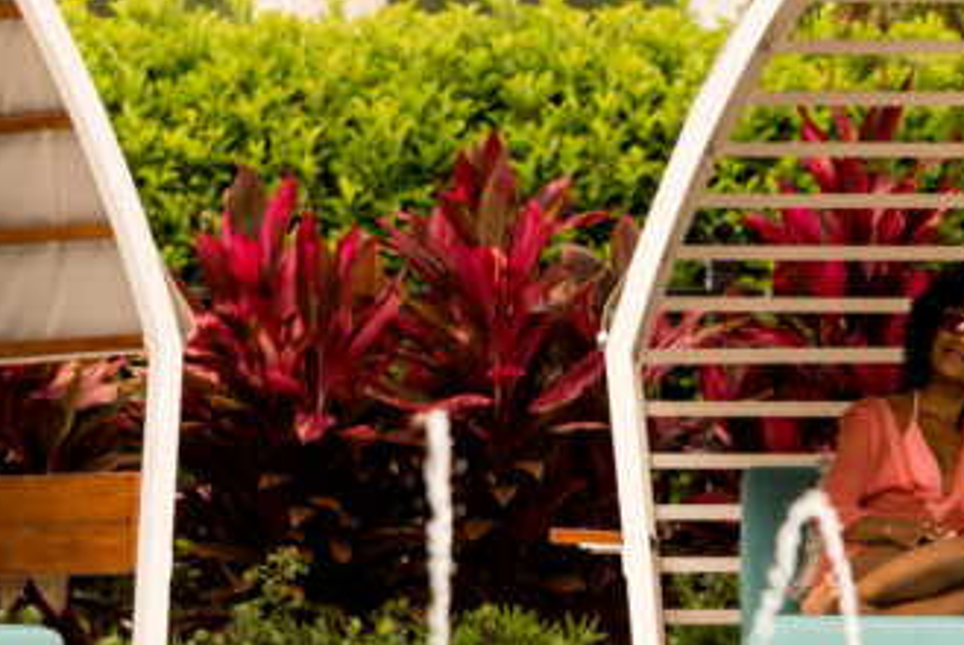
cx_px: 1149
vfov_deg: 2.2
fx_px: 16670
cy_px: 532
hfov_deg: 3.3
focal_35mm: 622
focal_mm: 200
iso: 100
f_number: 2.8
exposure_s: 1/640
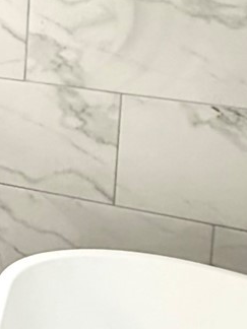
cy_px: -45
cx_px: -457
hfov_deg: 11.7
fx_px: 790
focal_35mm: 83
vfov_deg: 22.1
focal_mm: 2.22
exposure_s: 1/60
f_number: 2.2
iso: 250
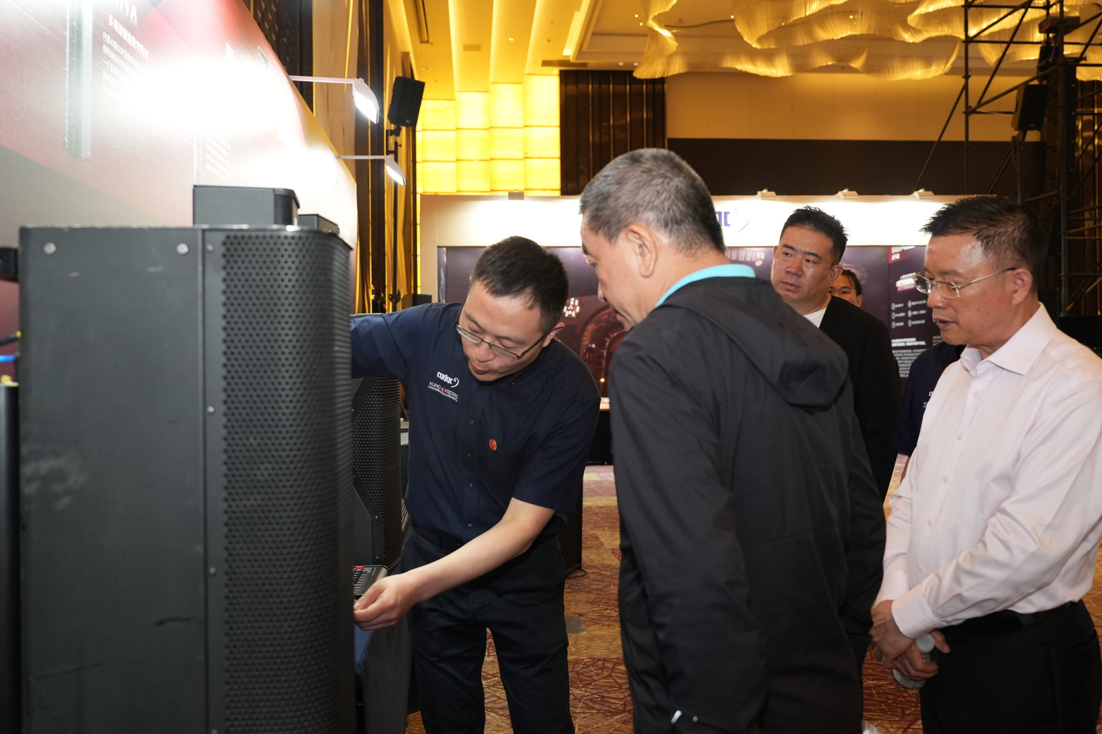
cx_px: 551
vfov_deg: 44.9
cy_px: 367
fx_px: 887
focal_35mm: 29
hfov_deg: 63.7
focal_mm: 29
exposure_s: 1/161
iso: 2500
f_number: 4
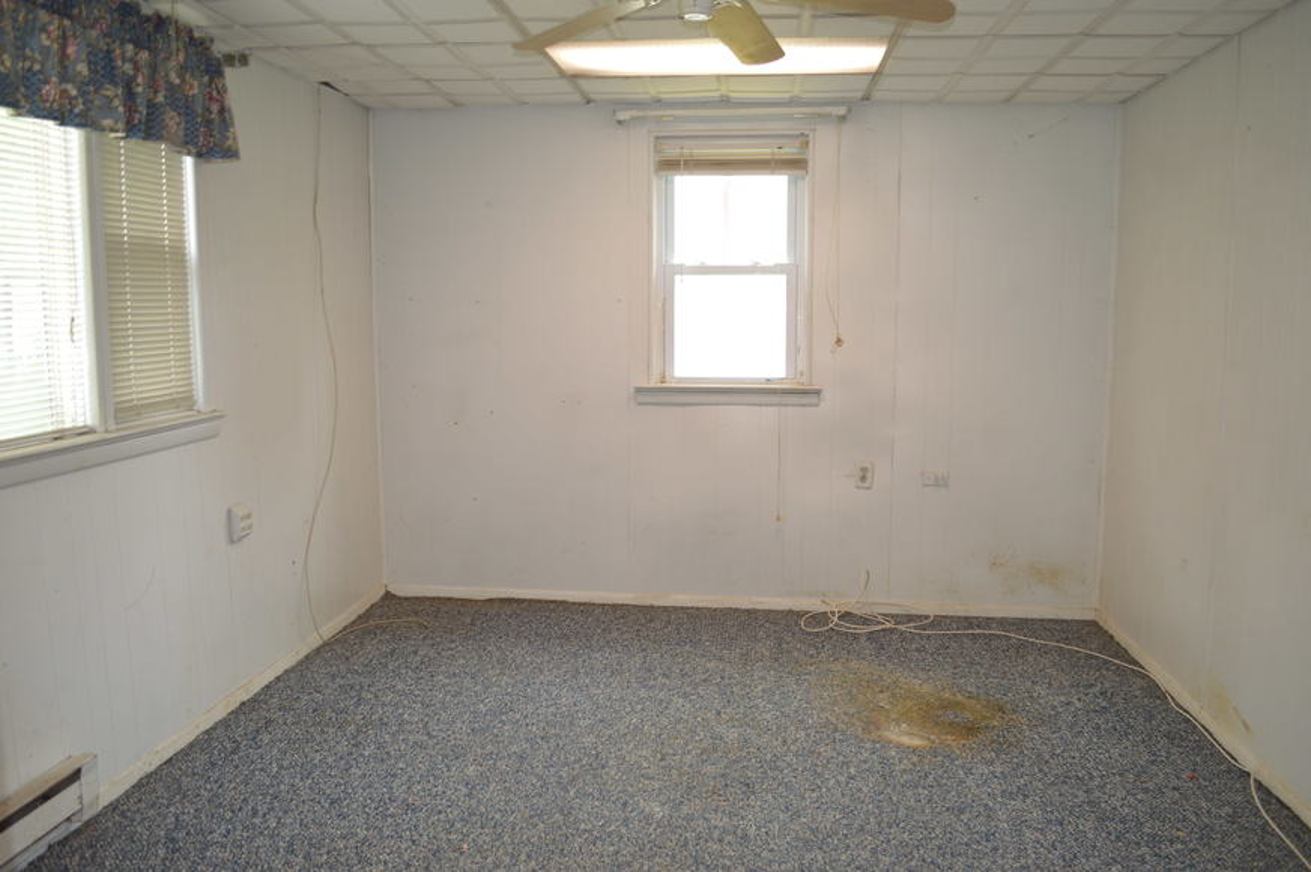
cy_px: 436
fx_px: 982
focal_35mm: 27
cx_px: 656
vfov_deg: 47.9
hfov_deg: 67.4
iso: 250
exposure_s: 1/30
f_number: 3.5
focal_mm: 18
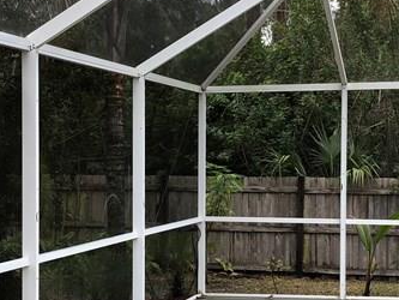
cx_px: 169
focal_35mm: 86
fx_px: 992
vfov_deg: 17.1
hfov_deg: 22.7
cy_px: 212
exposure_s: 1/236
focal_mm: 3.99
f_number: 1.8
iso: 20
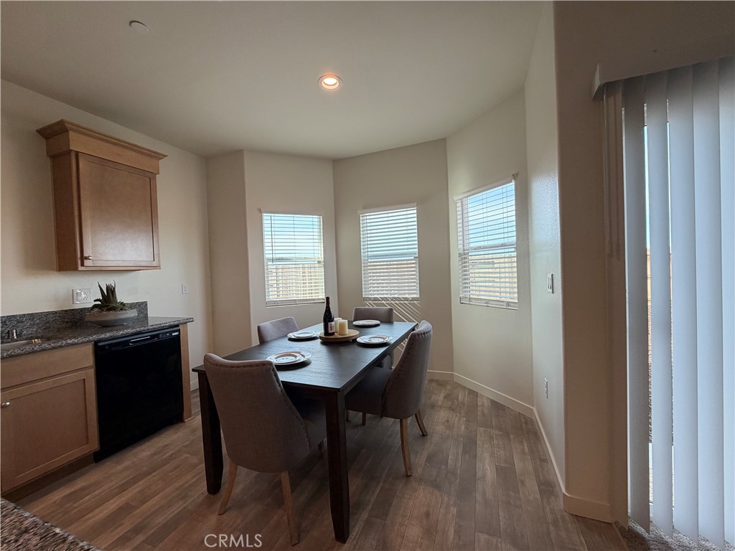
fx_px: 297
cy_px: 276
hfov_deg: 102.1
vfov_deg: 85.7
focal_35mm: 14
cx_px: 368
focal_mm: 2.22
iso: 125
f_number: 2.2
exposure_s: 1/120
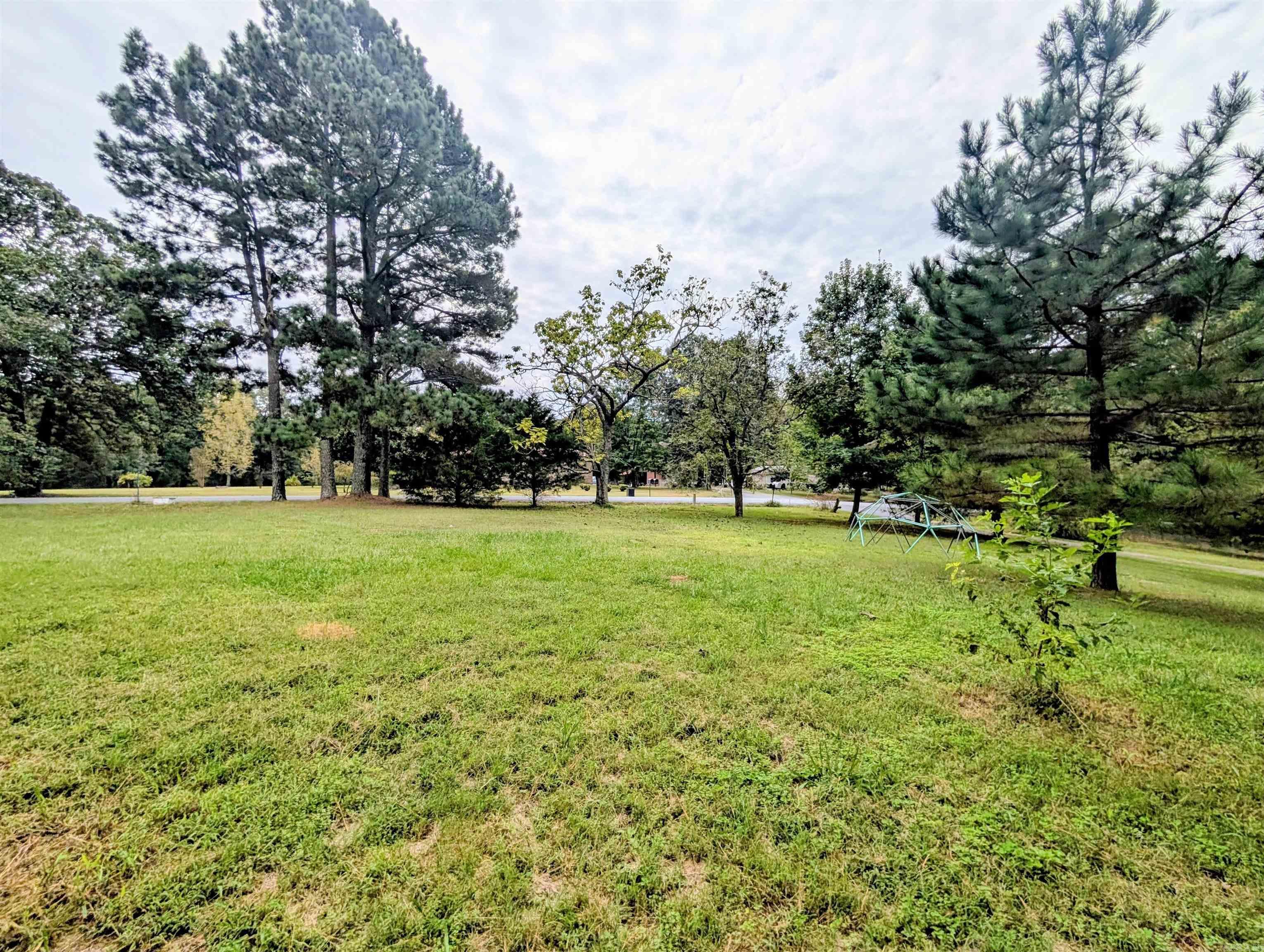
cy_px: 476
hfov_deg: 110.5
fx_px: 439
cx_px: 632
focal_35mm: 12
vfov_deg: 94.6
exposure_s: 1/4184
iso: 53
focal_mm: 2.02
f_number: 1.7
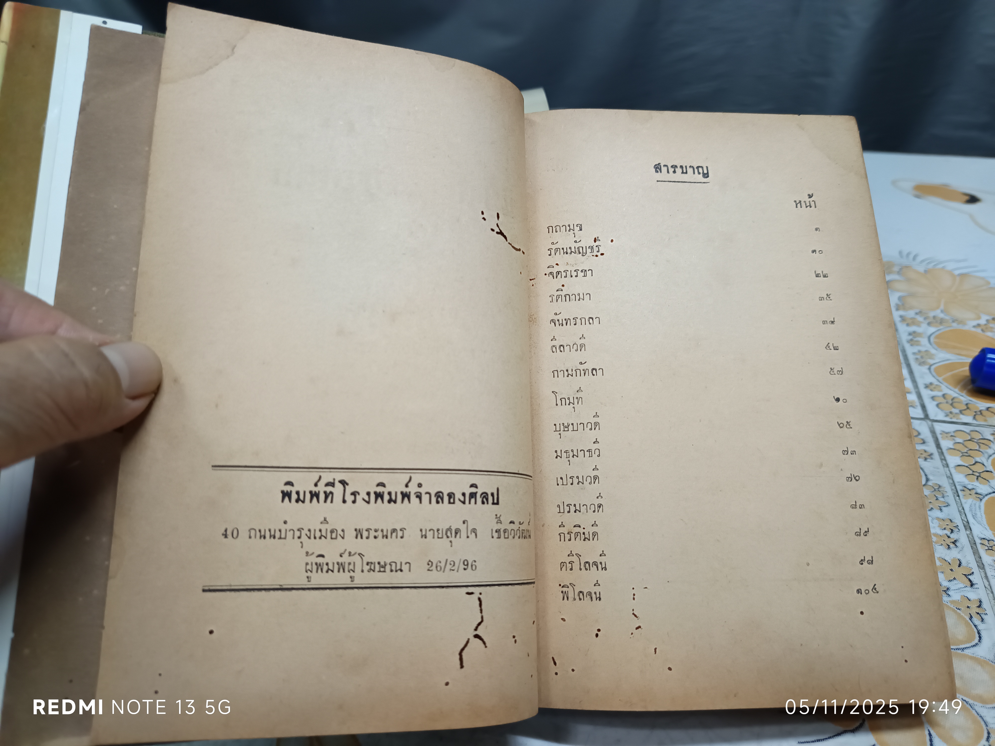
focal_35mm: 24
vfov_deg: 56.8
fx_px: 690
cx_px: 498
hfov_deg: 71.6
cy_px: 373
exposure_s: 1/33.3
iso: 1141
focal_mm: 5.31
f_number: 1.7
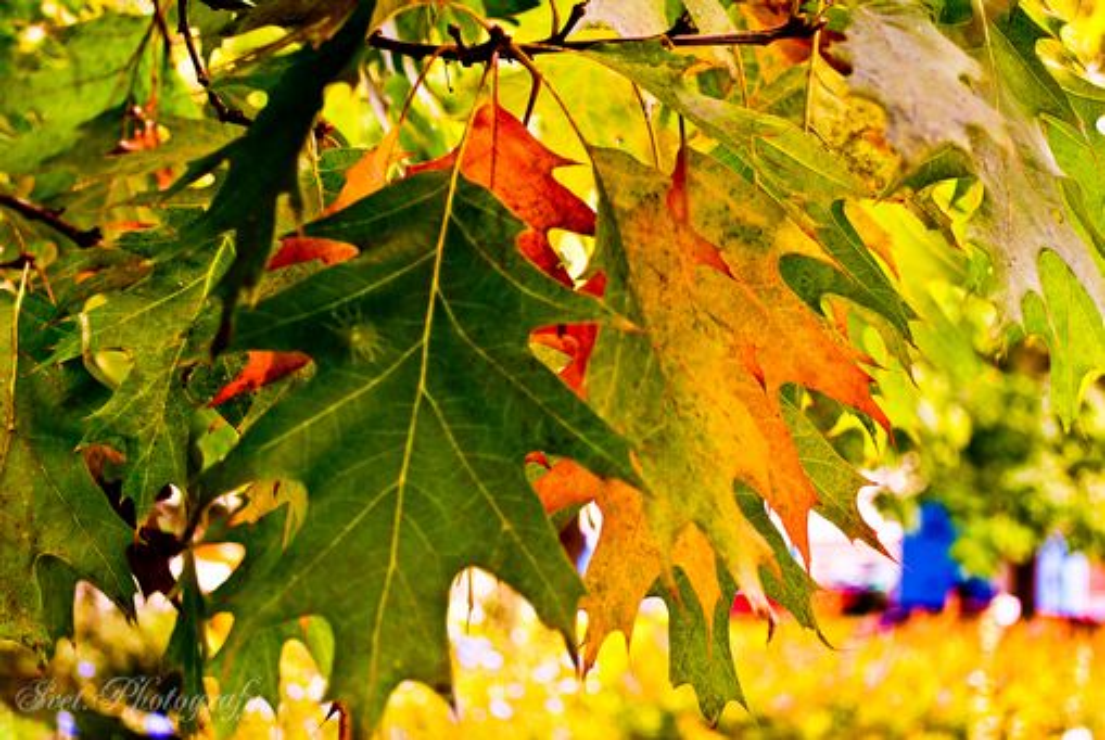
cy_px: 370
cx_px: 552
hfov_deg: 35.0
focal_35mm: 57
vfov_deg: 23.9
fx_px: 1752
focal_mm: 38
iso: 250
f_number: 5
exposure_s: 1/60
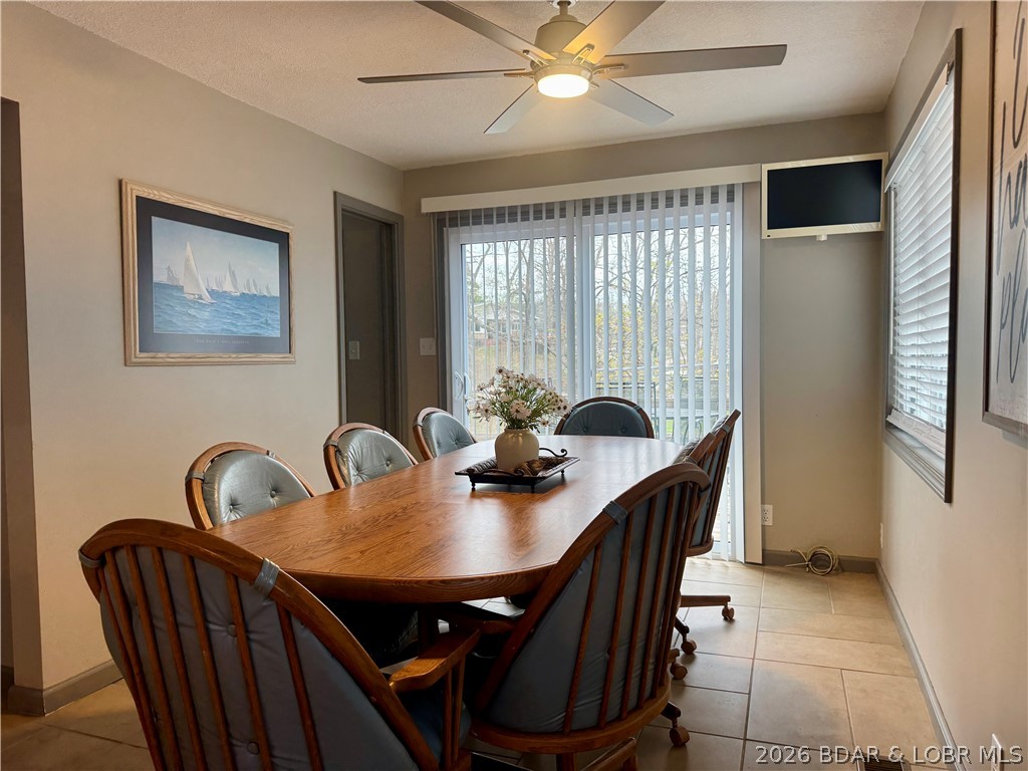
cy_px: 386
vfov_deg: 56.8
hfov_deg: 71.6
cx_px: 514
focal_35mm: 24
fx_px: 713
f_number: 1.78
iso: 125
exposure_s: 1/120
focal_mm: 6.76
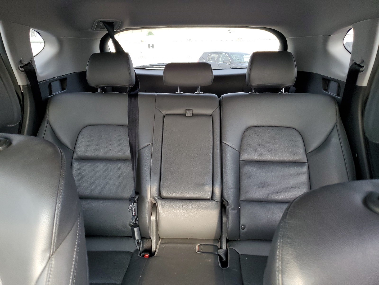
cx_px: 190
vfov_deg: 53.1
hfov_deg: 67.3
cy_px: 142
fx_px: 285
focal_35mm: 26
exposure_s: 1/120
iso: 97
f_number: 1.5
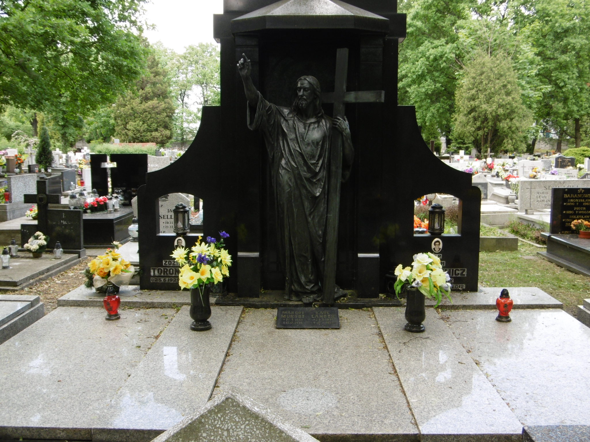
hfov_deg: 49.0
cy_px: 221
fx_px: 648
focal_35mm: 38
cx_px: 295
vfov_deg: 37.7
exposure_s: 1/100
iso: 100
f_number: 3.7
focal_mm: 6.8
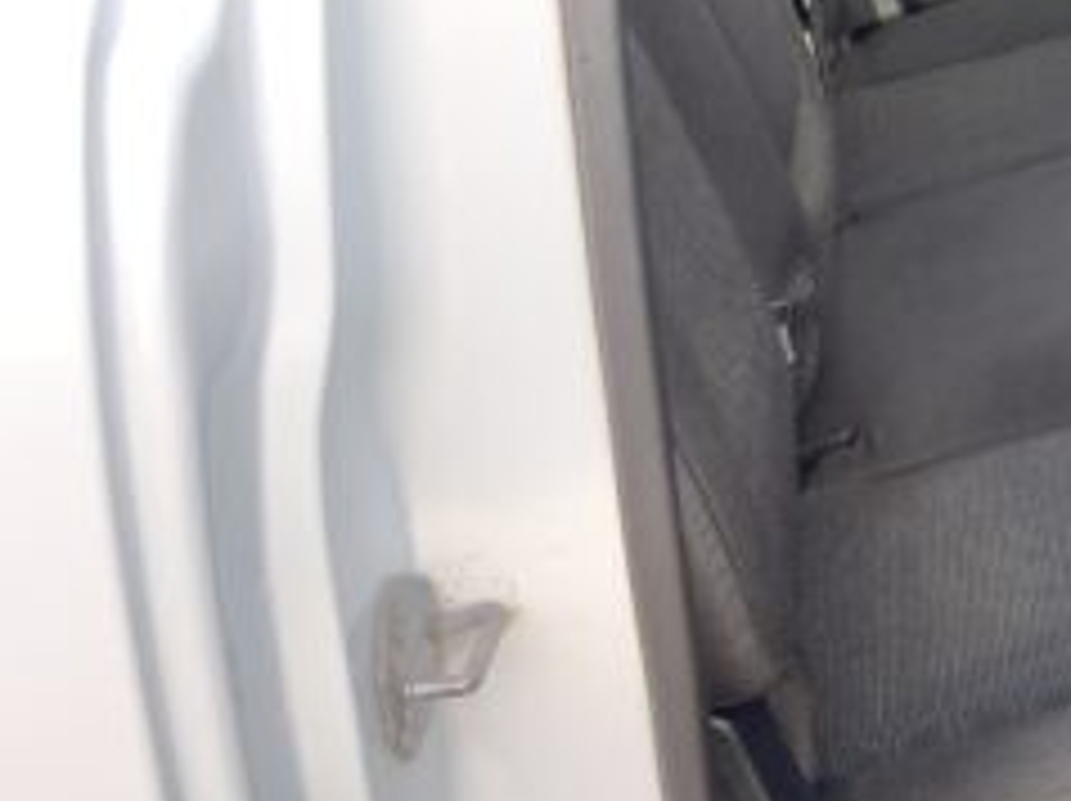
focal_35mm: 78
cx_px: 1436
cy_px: 171
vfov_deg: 18.7
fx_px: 2411
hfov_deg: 22.2
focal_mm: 3
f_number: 1.8
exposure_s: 1/122
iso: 25
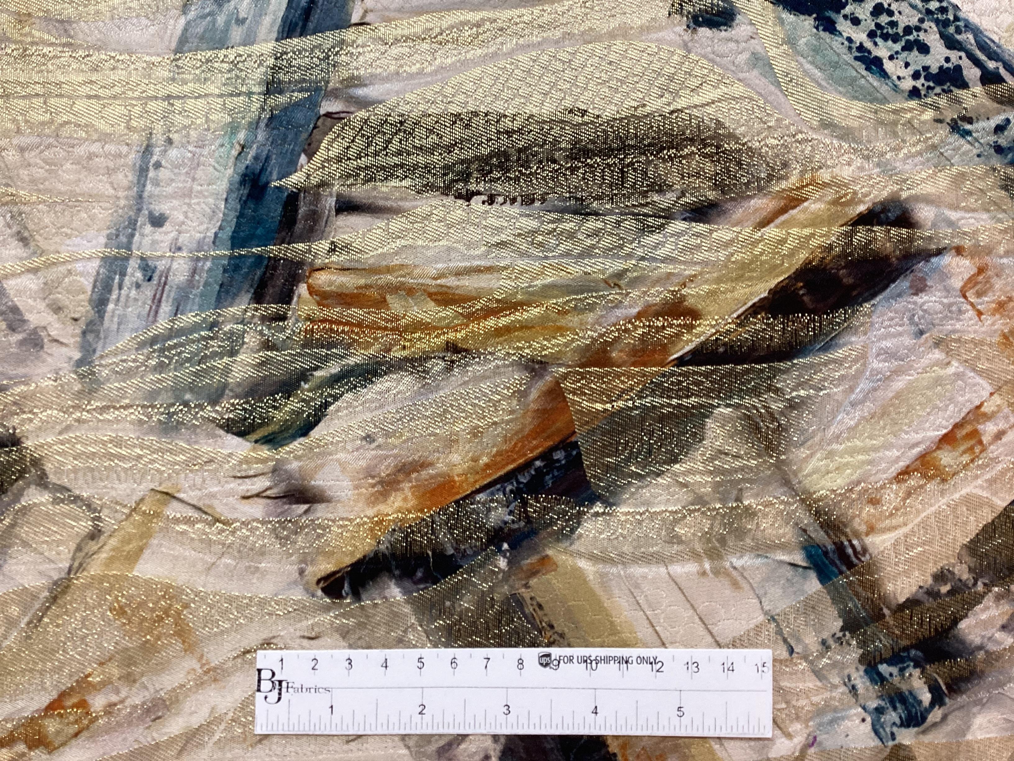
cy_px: 380
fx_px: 908
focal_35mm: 31
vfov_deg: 45.4
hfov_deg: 58.4
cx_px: 507
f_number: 2.4
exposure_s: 1/60
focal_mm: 3.3
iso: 100
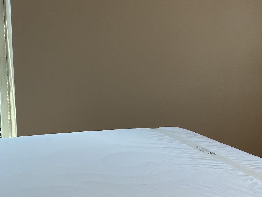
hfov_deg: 34.3
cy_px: 121
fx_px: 424
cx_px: 132
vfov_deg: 26.0
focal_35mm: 56
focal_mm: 4.25
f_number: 1.8
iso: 32
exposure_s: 1/200
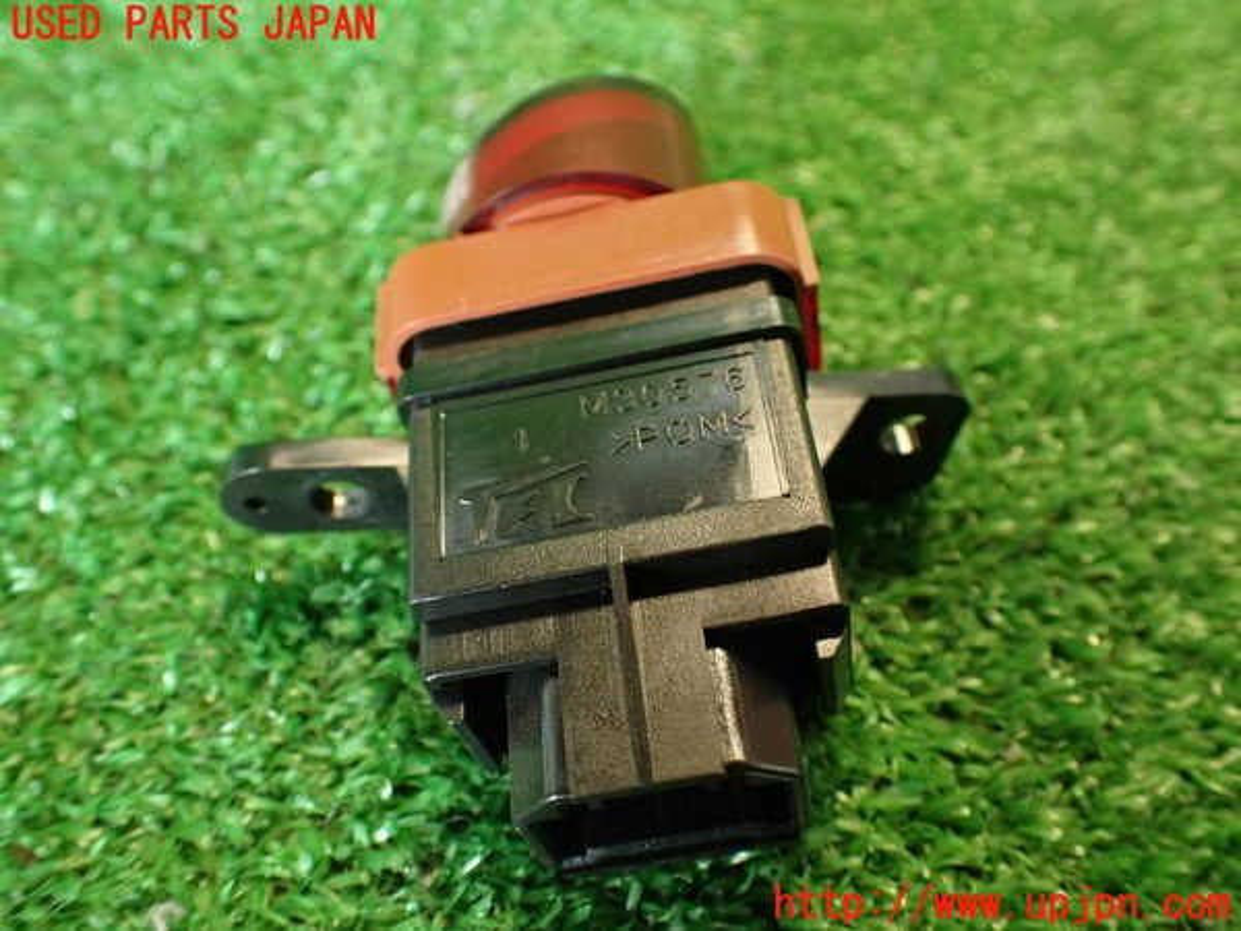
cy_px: 466
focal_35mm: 32
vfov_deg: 44.2
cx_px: 620
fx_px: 1147
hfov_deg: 56.8
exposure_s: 1/30
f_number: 2.4
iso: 400
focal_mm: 5.79
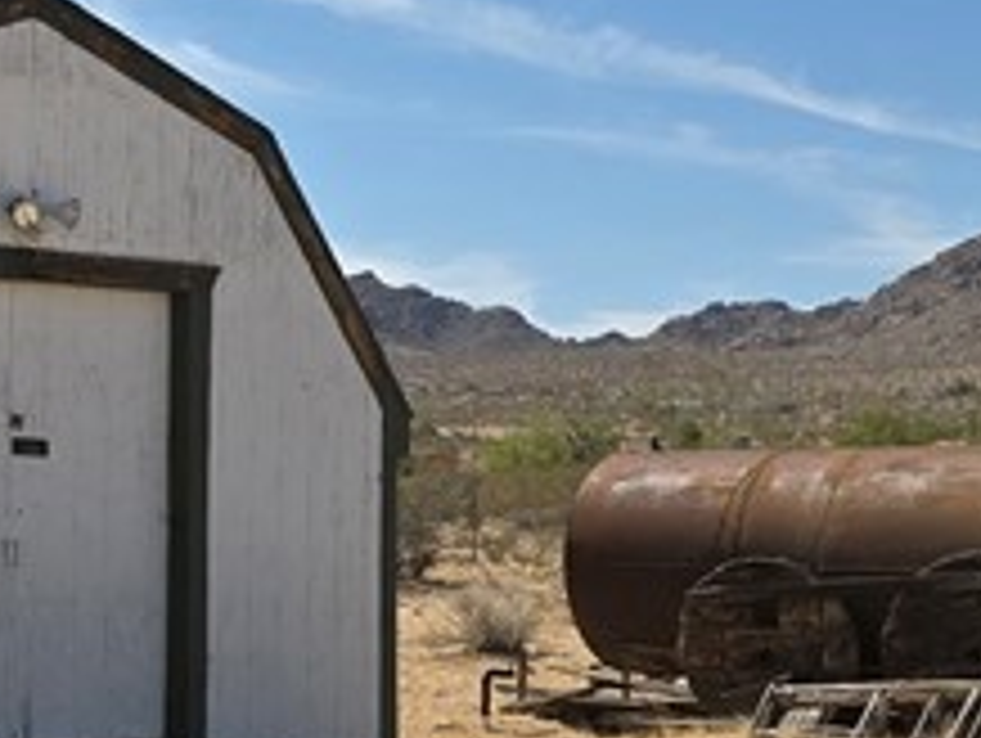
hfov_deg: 17.6
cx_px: -72
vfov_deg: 13.7
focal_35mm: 108
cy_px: 292
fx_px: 3064
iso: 64
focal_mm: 6.3
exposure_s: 1/7944
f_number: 1.7
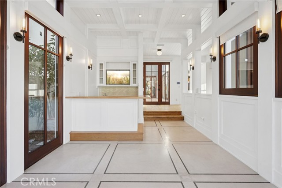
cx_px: 141
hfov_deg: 96.8
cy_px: 94
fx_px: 125
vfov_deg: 73.7
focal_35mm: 16
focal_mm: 16
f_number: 8
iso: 400
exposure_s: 1/80
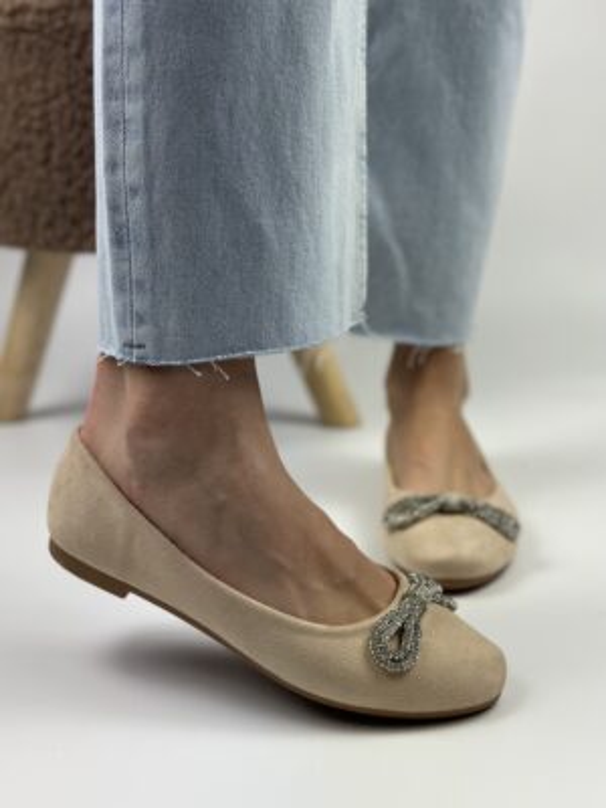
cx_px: 303
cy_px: 404
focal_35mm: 48
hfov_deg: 30.3
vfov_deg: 39.7
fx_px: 1120
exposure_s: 1/1376
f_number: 1.78
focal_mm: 6.86
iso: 80
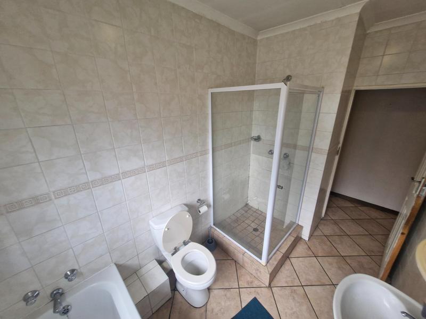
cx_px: 213
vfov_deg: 89.9
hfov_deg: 106.2
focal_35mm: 13
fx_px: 160
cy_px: 160
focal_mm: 1.74
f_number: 2.2
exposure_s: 1/50
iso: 200
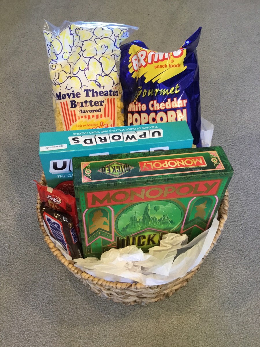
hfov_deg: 45.4
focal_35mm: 31
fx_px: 310
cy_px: 174
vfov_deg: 58.4
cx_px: 130
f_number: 2.4
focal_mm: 3.3
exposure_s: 1/30
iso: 100
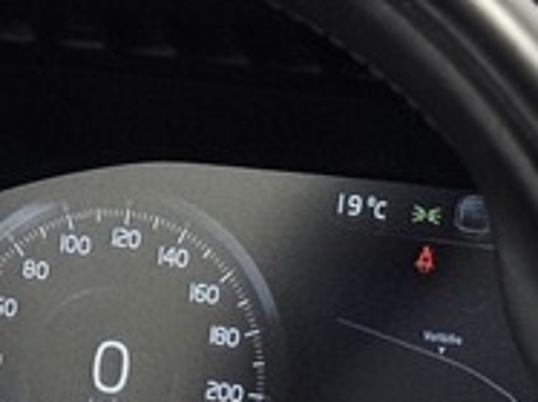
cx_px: -460
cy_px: 523
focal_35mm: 369
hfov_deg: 5.3
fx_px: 5731
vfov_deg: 4.0
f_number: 1.78
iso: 80
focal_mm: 6.76
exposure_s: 1/50
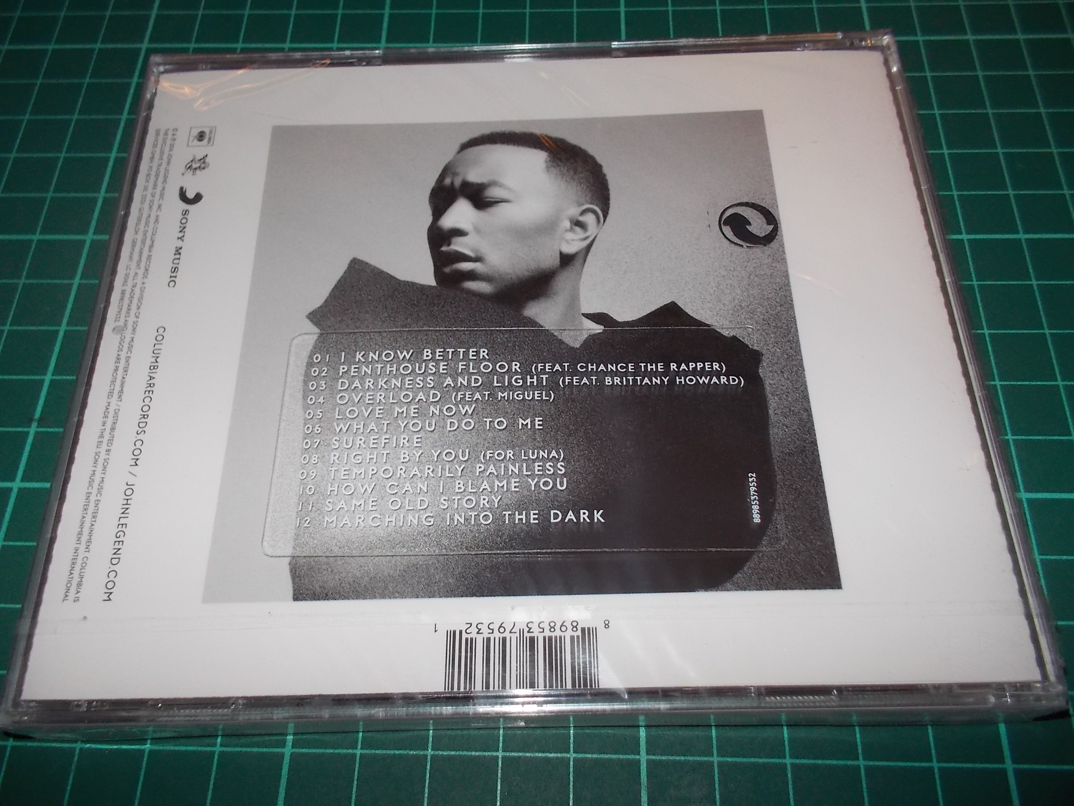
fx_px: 900
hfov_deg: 61.7
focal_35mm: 29
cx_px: 537
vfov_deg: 48.2
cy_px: 403
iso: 200
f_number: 3.3
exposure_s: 1/30
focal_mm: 4.1
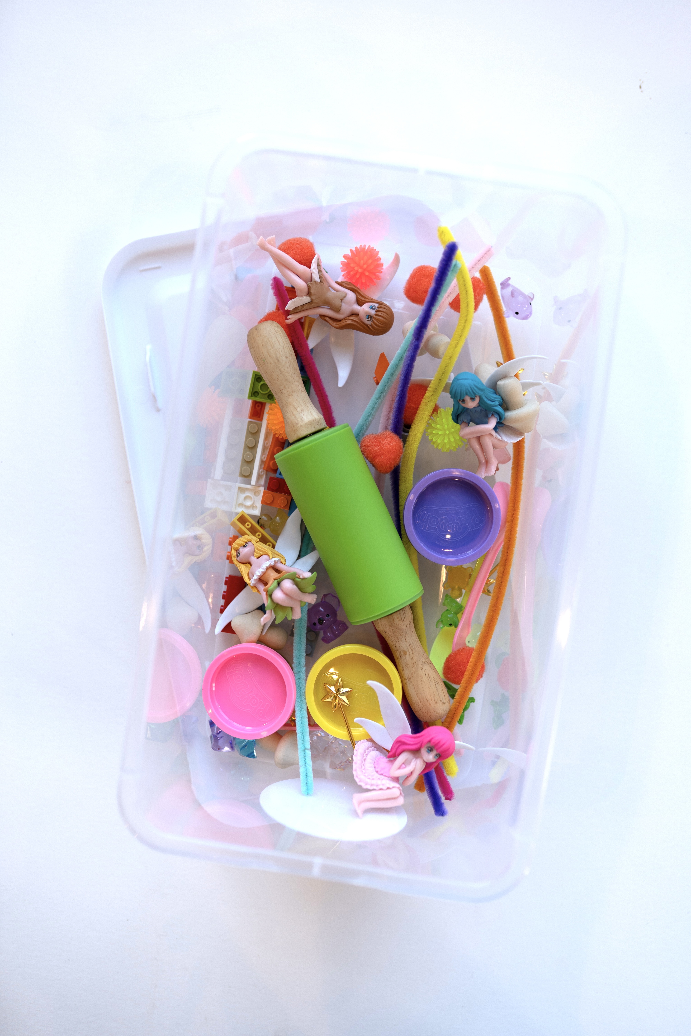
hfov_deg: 37.9
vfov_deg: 54.4
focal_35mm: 35
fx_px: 1008
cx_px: 346
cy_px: 518
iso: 100
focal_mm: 35
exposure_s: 1/160
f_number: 2
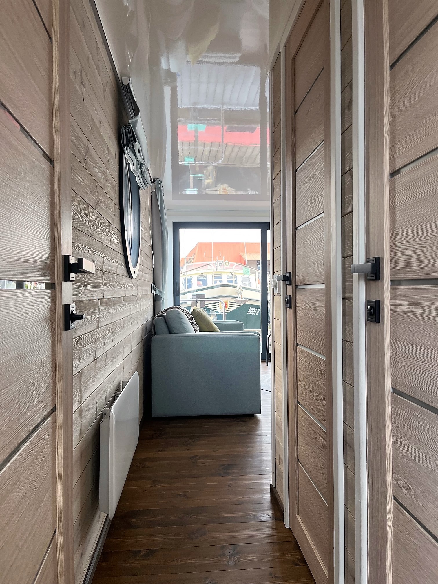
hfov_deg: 53.1
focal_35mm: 26
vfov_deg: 67.3
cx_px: 219
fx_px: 439
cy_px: 292
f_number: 1.6
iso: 80
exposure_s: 1/121
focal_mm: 5.1
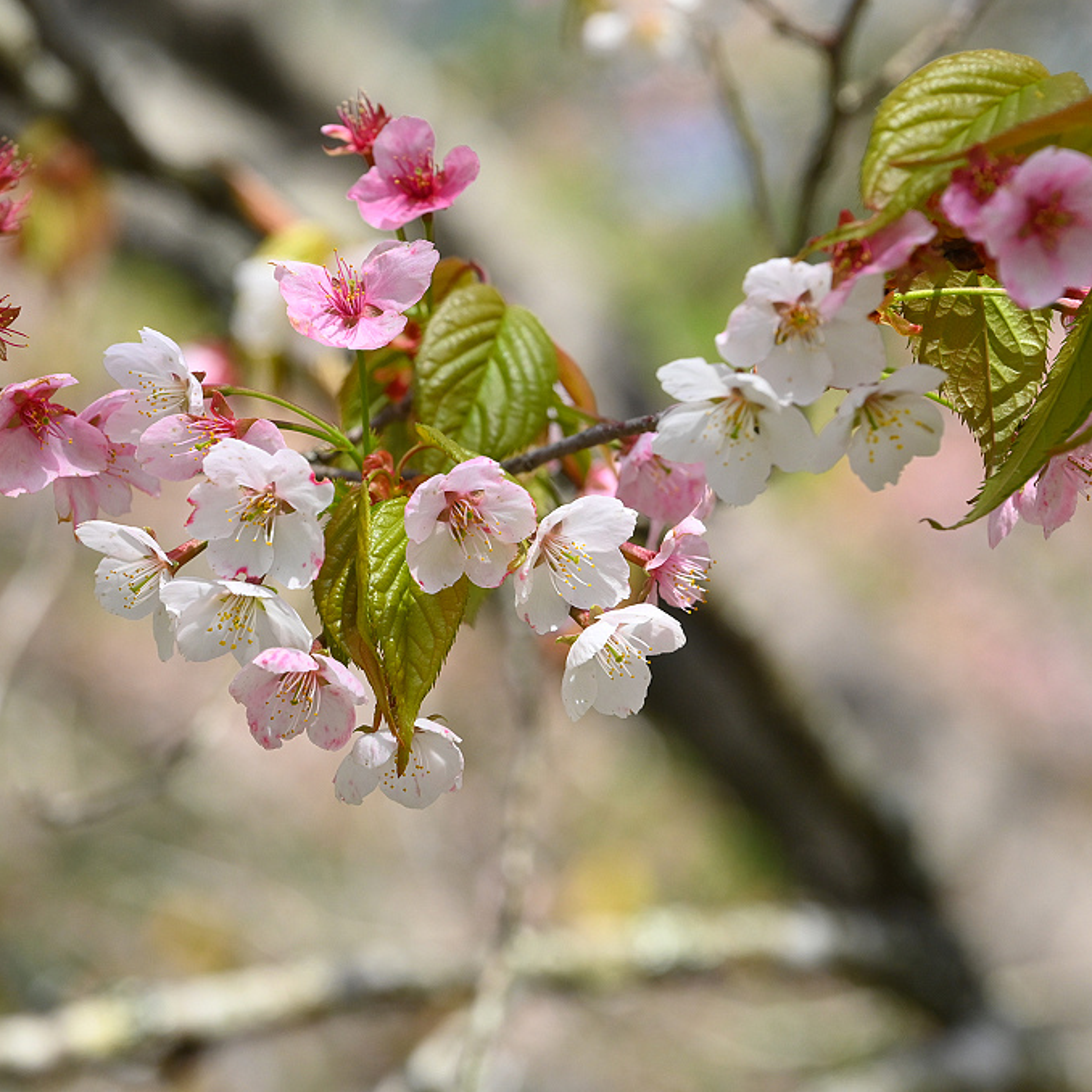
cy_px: 545
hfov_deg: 11.3
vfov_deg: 11.3
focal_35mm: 154
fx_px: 5496
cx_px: 406
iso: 1250
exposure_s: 1/1000
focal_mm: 120
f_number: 8
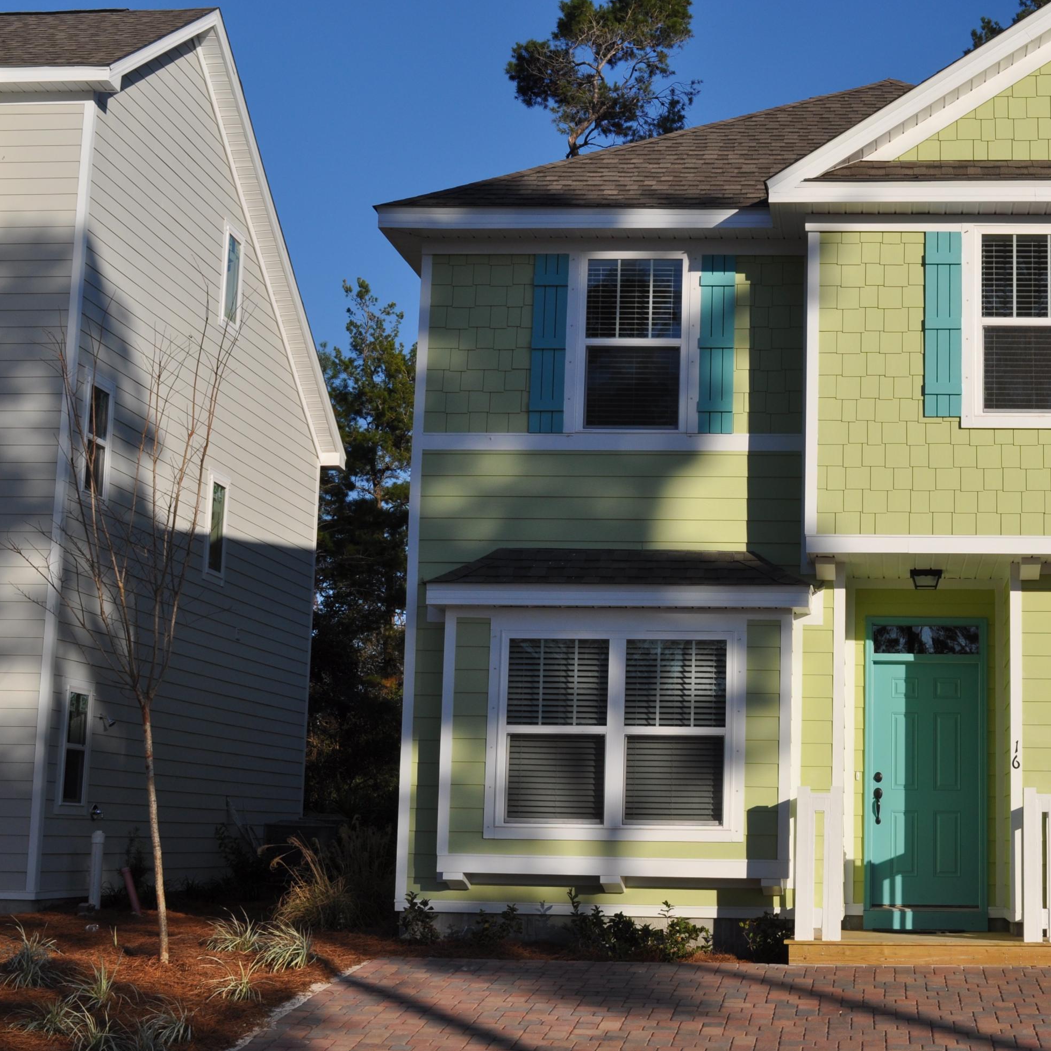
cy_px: 534
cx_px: 805
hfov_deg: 29.7
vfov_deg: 30.2
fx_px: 1946
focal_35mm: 57
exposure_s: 1/500
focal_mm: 29
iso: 200
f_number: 11
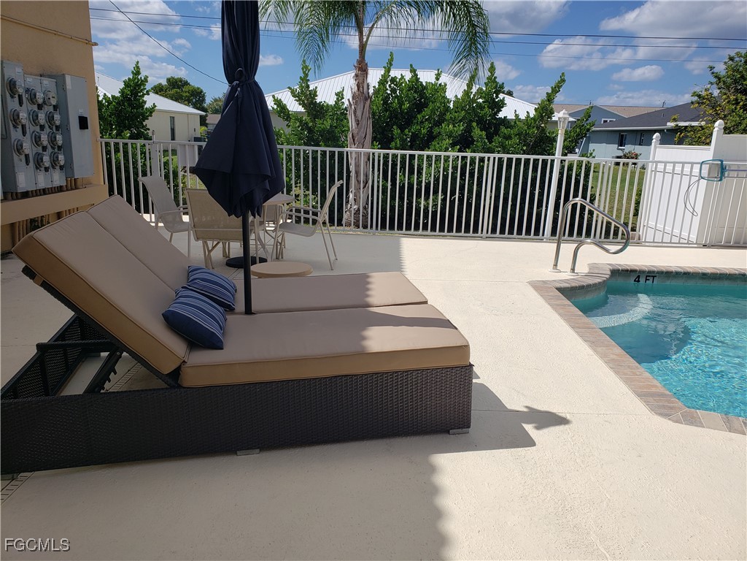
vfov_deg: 53.1
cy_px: 280
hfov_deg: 67.3
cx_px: 374
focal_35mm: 26
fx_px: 561
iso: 50
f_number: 2.4
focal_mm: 4.3
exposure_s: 1/2859
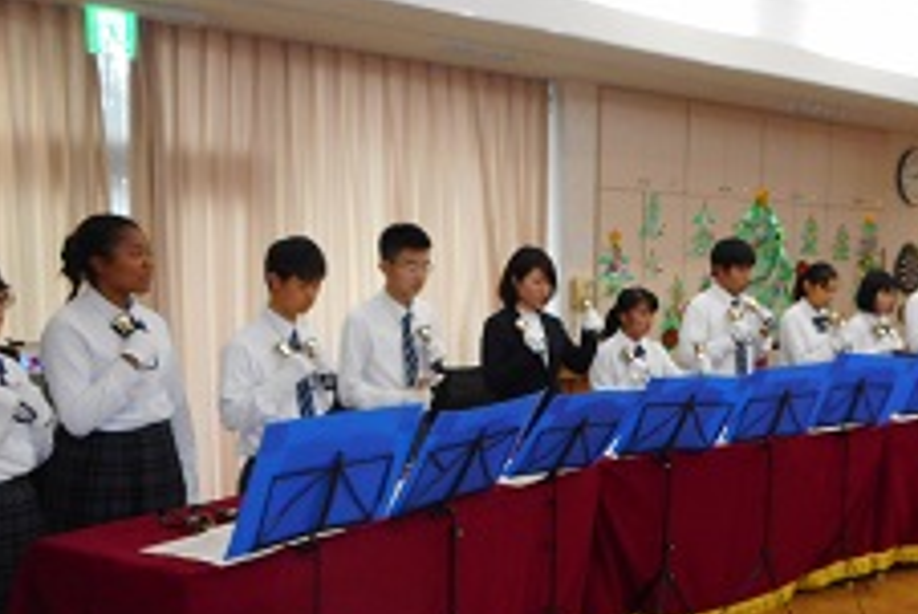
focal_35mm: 42
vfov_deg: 31.8
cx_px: 648
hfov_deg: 45.3
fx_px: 1072
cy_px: 382
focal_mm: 4.5
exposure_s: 1/25
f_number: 3.7
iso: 400
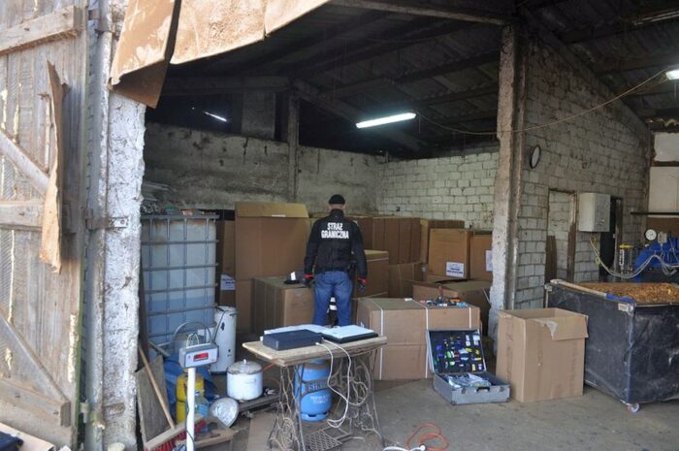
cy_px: 226
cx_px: 340
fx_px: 480
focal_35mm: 26
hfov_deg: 70.5
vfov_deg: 50.3
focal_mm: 17
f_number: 4.5
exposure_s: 1/80
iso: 400
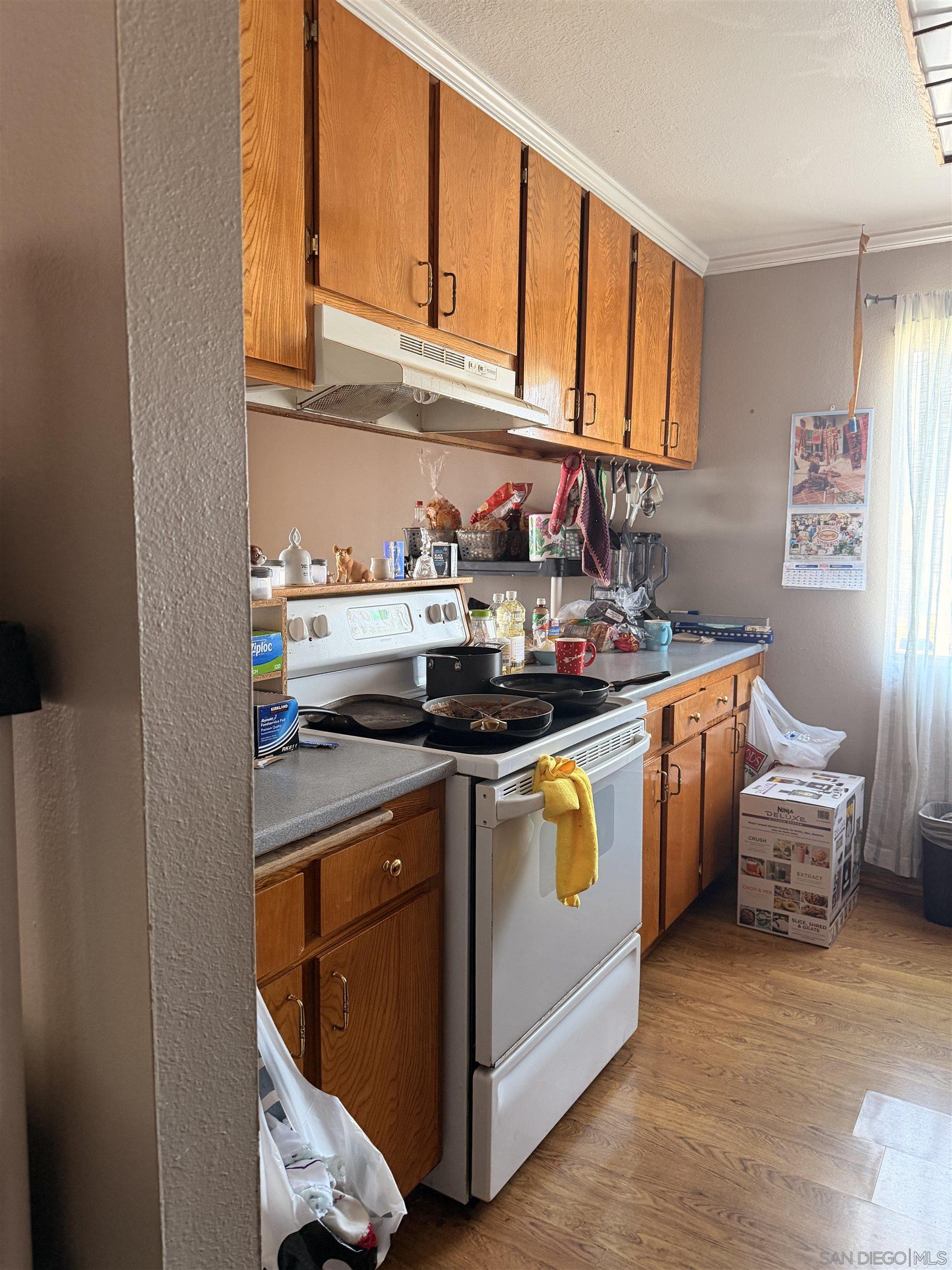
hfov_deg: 56.8
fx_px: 880
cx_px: 476
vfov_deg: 71.6
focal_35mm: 24
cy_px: 635
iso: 320
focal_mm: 6.76
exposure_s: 1/60
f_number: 1.78
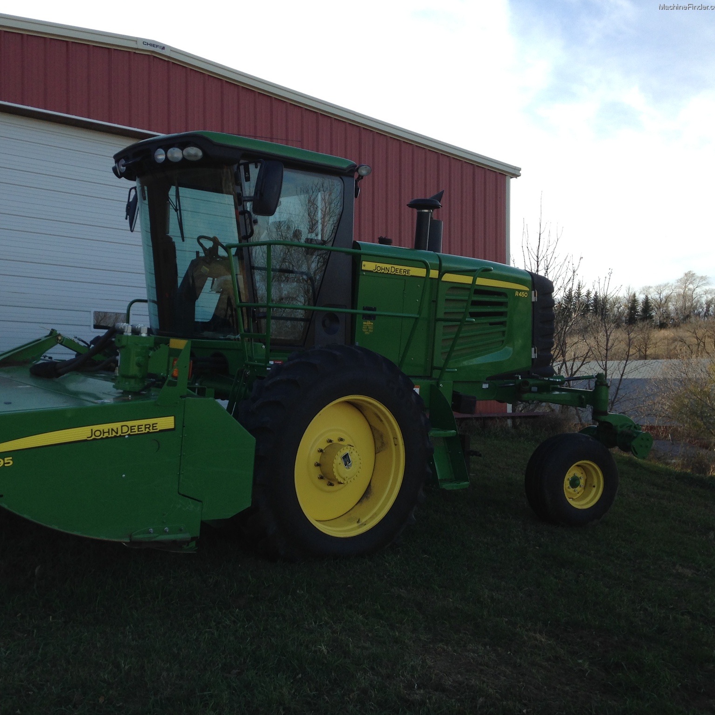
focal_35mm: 39
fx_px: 911
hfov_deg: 42.3
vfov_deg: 42.8
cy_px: 358
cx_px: 246
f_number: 2.4
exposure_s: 1/678
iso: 50
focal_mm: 4.12
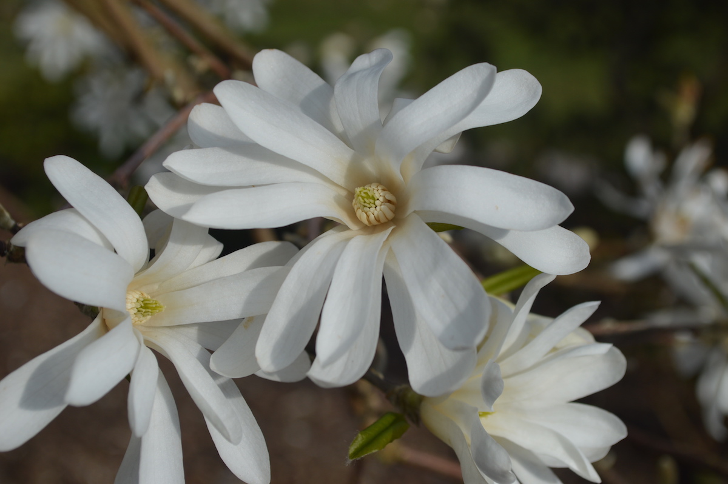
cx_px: 364
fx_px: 1394
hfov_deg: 29.3
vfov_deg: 19.7
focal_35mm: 69
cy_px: 242
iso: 100
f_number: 8
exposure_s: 1/320
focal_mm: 46
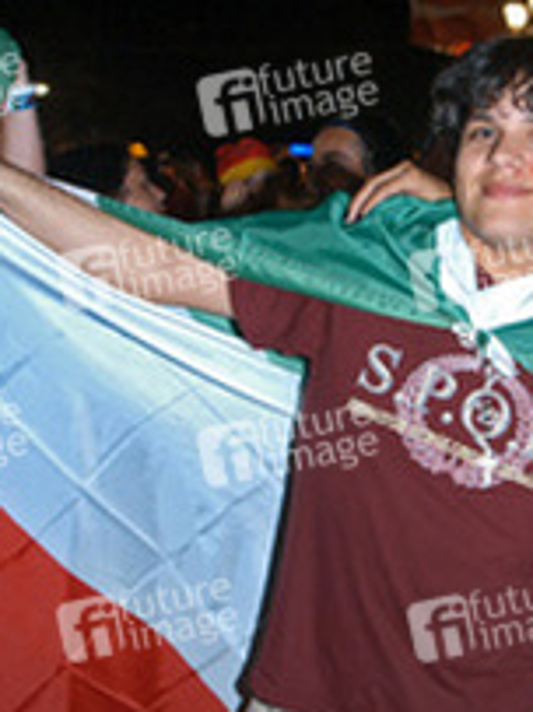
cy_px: 358
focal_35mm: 77
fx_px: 1582
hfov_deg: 18.6
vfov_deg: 25.4
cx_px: 545
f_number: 6.3
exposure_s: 1/25
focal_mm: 24
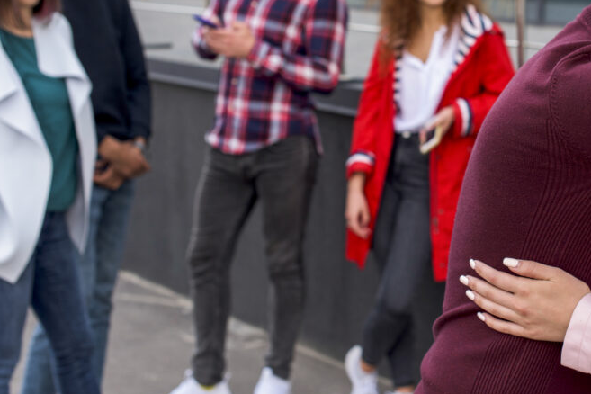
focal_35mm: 78
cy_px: 138
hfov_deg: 25.6
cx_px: 458
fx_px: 1280
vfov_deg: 17.5
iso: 250
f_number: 4.5
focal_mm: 50
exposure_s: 1/320
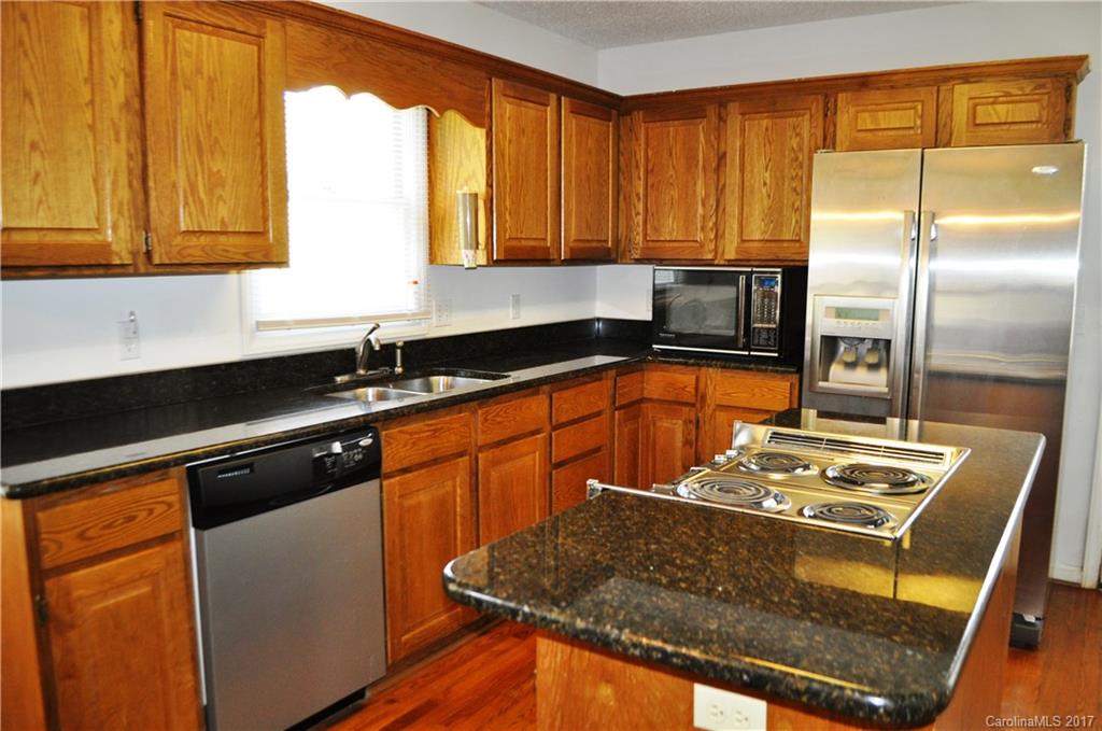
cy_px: 366
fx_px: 825
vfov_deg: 47.8
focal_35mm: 27
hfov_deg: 67.5
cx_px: 551
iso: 800
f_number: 3.5
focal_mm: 18
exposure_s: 1/60
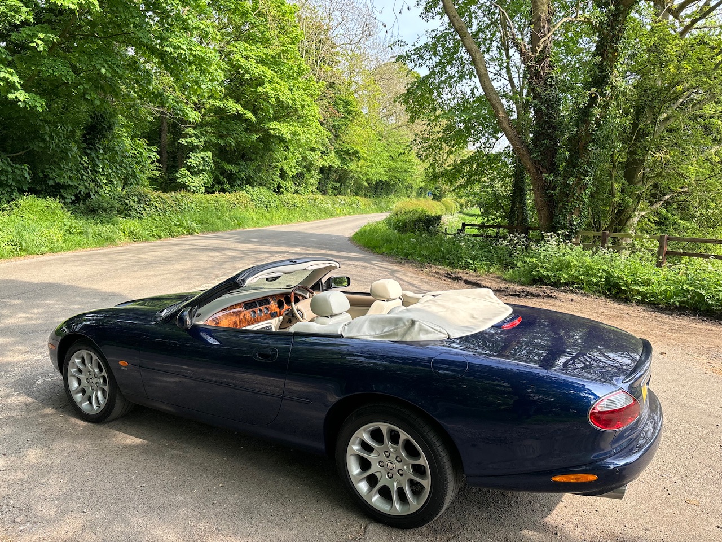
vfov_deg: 53.1
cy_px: 271
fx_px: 542
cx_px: 361
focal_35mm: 26
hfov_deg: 67.3
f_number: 1.6
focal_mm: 5.96
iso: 50
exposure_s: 1/568
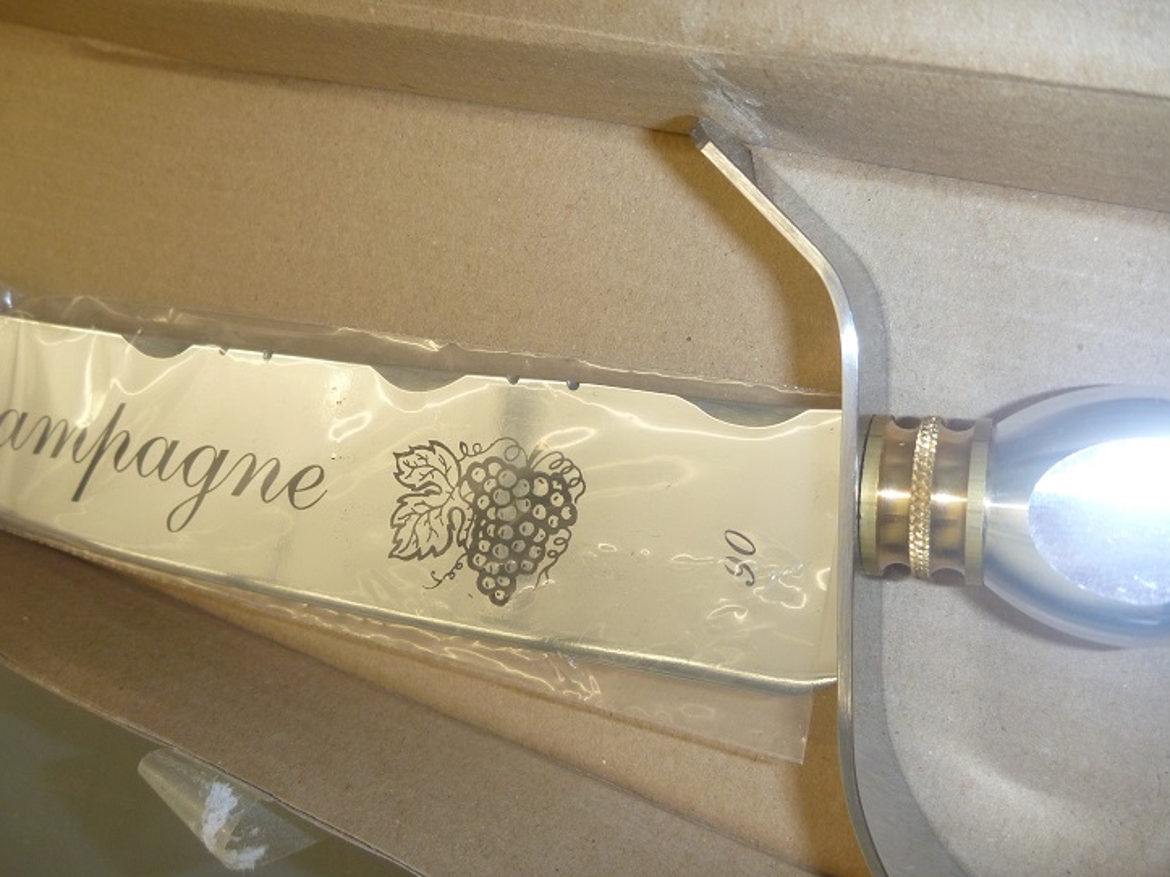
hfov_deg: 58.3
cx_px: 537
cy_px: 442
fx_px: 1048
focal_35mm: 31
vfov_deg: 45.4
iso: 160
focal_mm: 4.9
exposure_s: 1/30
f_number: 3.3
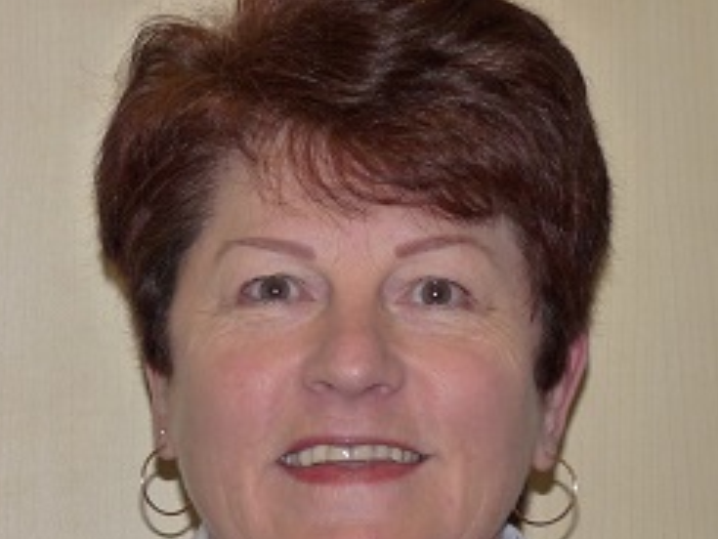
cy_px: 409
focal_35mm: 226
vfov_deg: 6.6
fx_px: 4690
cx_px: 337
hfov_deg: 8.8
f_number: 3.4
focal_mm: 16.7
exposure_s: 1/40
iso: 160
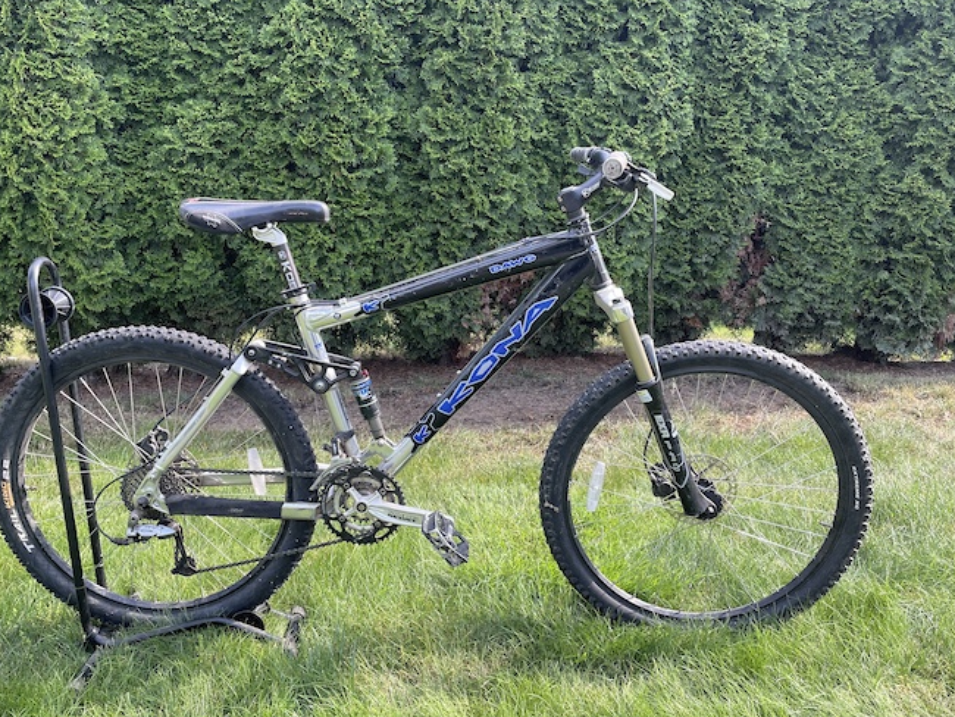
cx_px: 445
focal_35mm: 32
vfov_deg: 44.2
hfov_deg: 56.7
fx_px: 883
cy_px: 378
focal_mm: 4.2
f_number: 1.6
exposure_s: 1/139
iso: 32
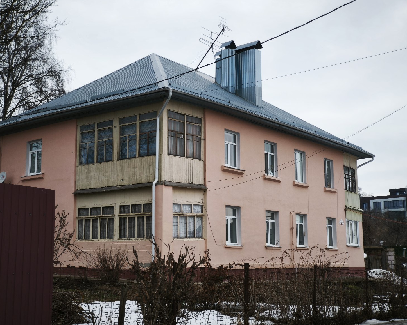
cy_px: 169
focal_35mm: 55
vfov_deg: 27.6
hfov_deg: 34.1
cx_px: 187
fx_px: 663
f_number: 1.9
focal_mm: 7.1
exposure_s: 1/100
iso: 50
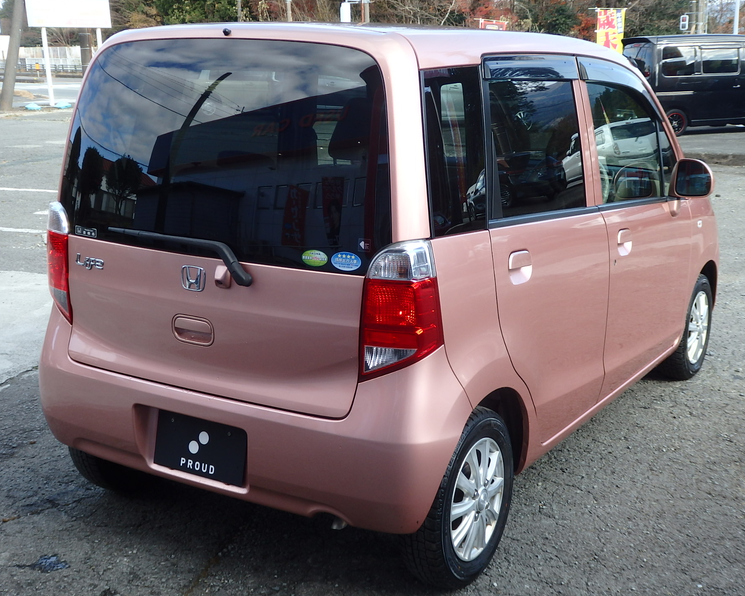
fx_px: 926
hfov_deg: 43.8
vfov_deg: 35.7
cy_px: 296
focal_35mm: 42
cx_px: 382
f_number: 3.7
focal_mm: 7.3
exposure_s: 1/250
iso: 125
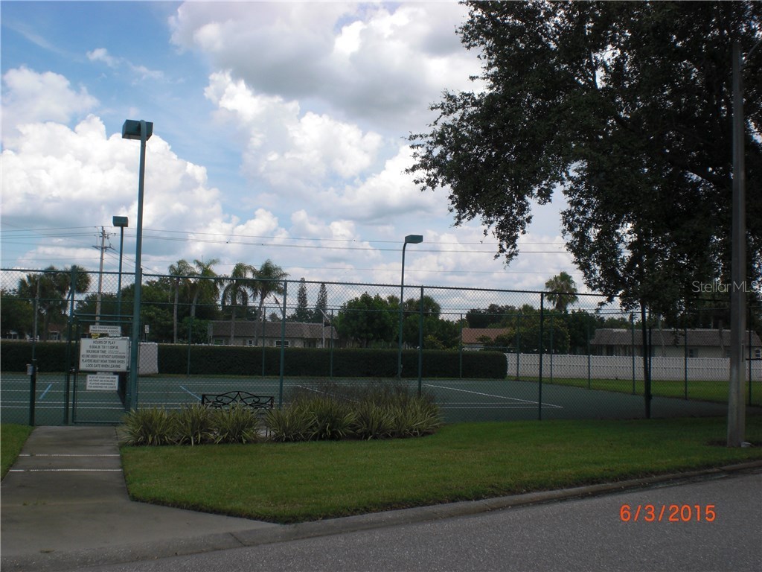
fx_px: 836
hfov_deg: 49.0
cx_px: 381
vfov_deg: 37.7
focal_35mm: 38
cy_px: 286
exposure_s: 1/500
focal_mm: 6.3
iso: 64
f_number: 5.6
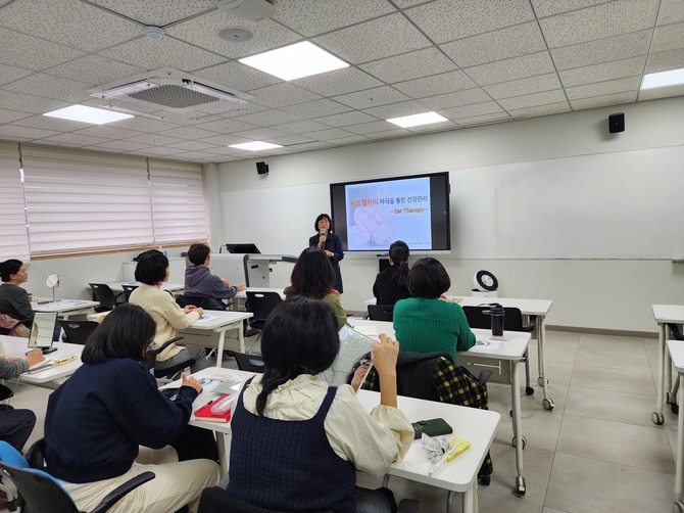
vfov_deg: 58.8
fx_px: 454
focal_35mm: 23
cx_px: 342
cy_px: 256
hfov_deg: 73.9
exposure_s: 1/120
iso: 64
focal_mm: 6.4
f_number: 1.8
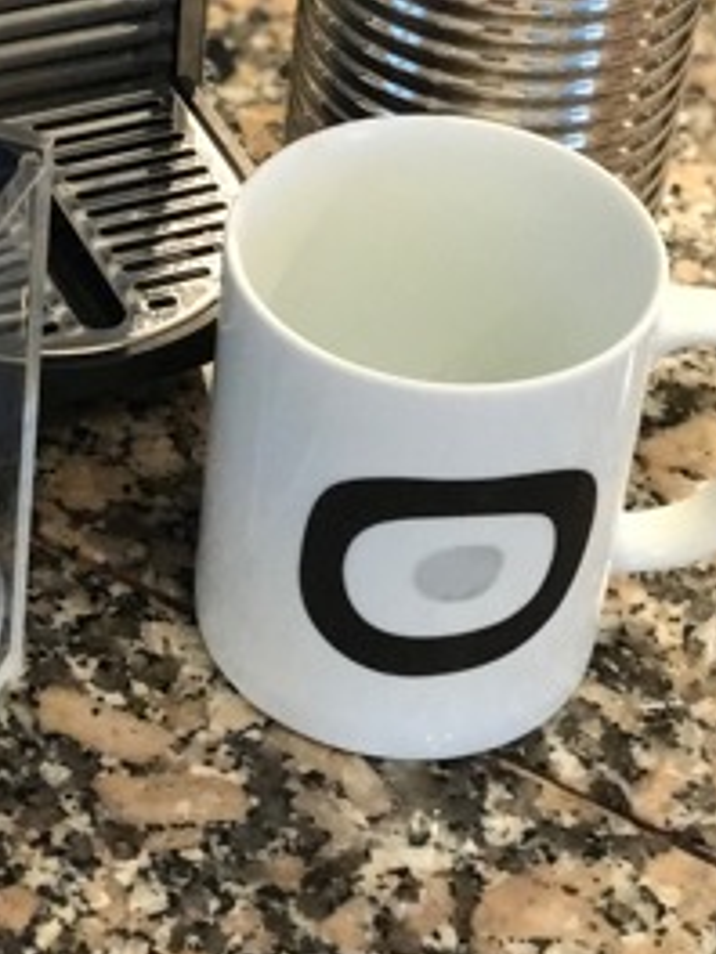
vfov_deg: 18.0
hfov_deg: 13.6
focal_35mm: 108
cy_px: 134
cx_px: 121
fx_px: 2979
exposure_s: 1/50
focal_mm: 6.6
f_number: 2.8
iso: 400
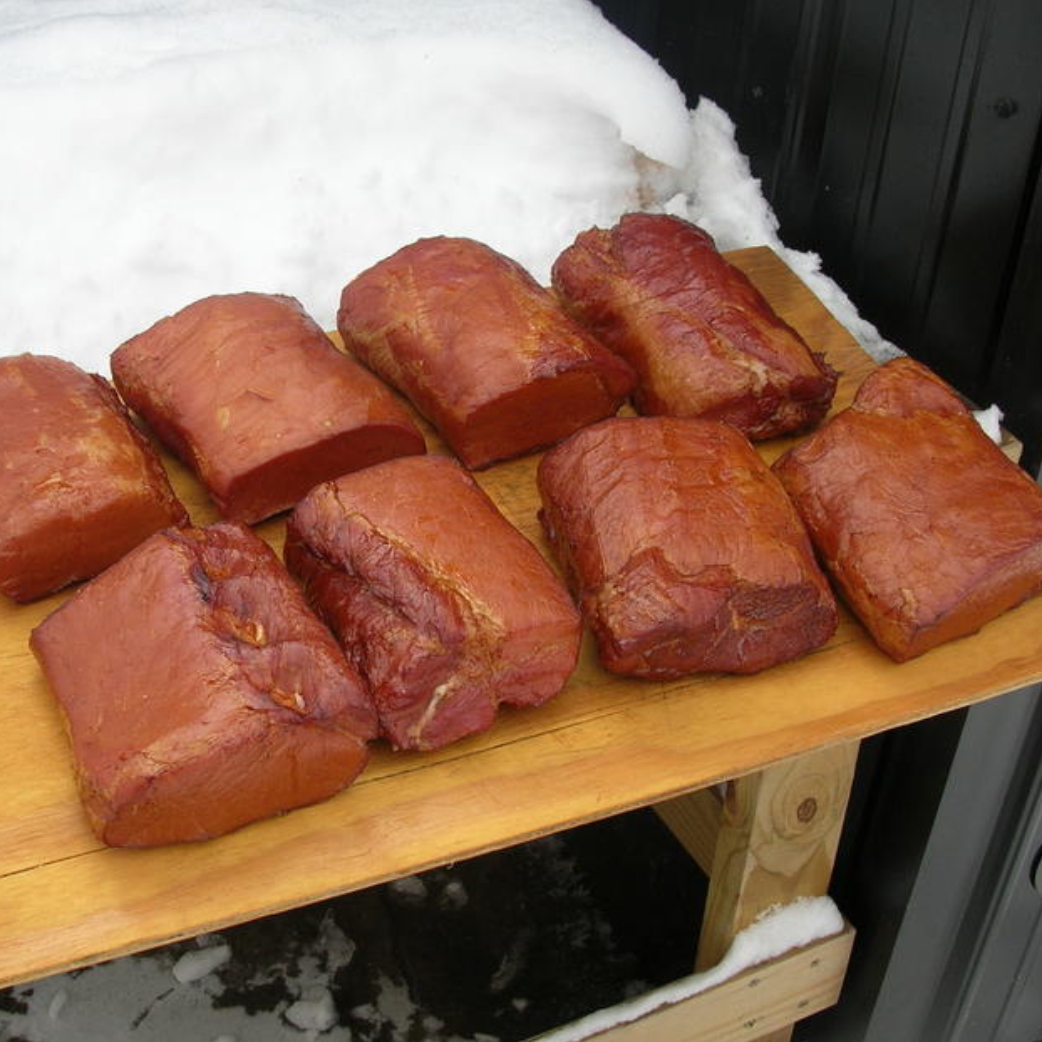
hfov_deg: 36.7
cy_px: 508
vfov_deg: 36.8
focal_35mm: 46
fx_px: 1567
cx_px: 452
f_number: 3.7
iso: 50
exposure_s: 1/251
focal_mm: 6
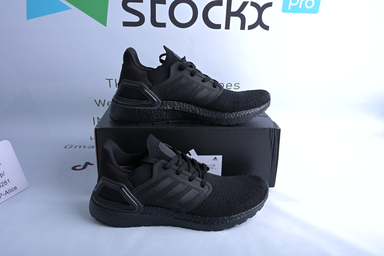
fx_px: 320
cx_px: 192
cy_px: 128
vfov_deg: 43.6
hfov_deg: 62.0
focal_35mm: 30
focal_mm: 30
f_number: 10
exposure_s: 1/200
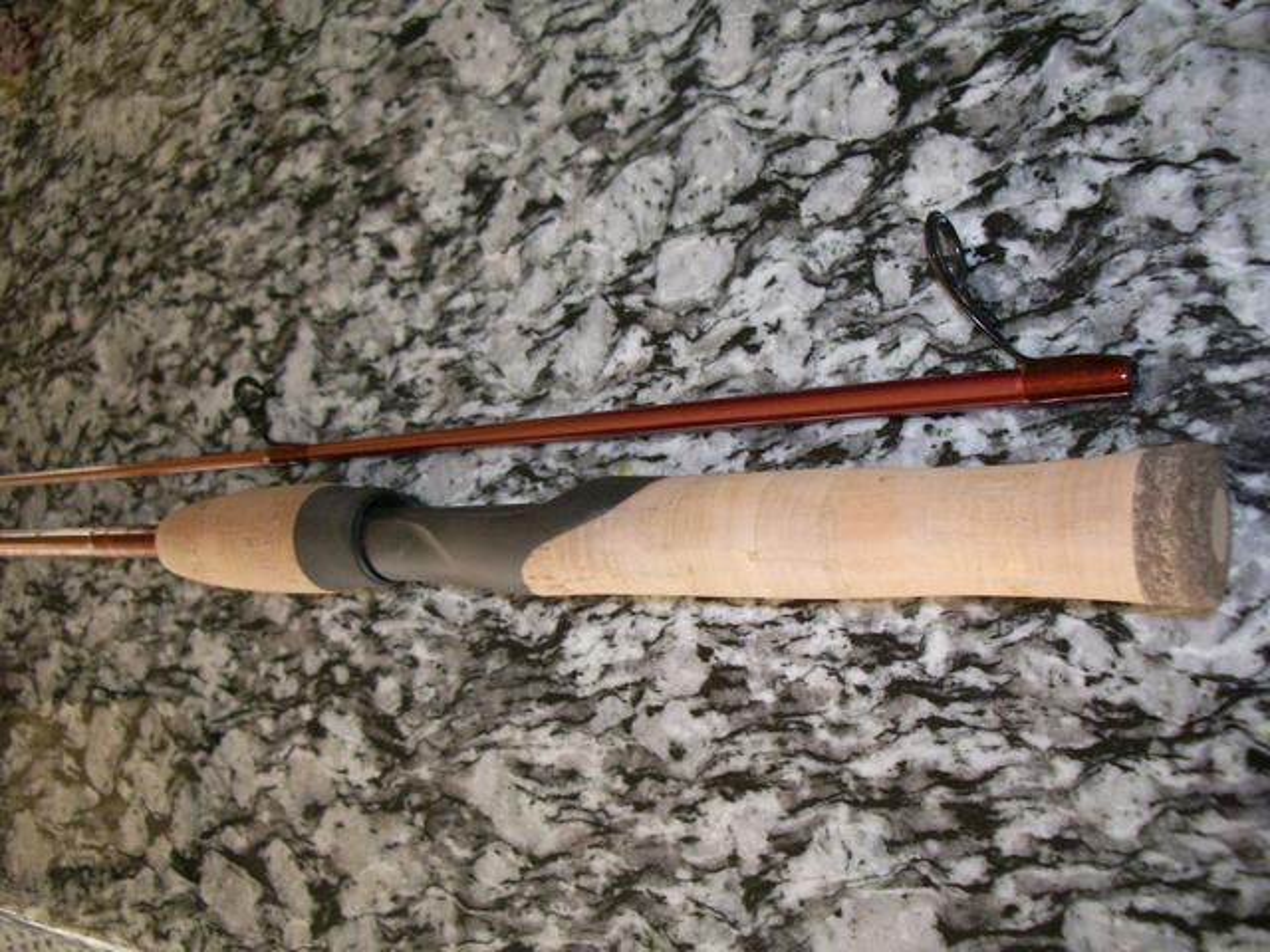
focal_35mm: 35
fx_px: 1284
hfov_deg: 52.6
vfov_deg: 40.7
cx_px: 635
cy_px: 476
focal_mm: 5.8
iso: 160
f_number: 2.6
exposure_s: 1/40
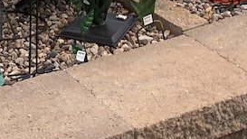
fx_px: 878
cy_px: -240
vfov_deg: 8.1
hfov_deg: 15.6
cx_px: -28
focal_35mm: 134
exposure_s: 1/193
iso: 20
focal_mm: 3.99
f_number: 1.8
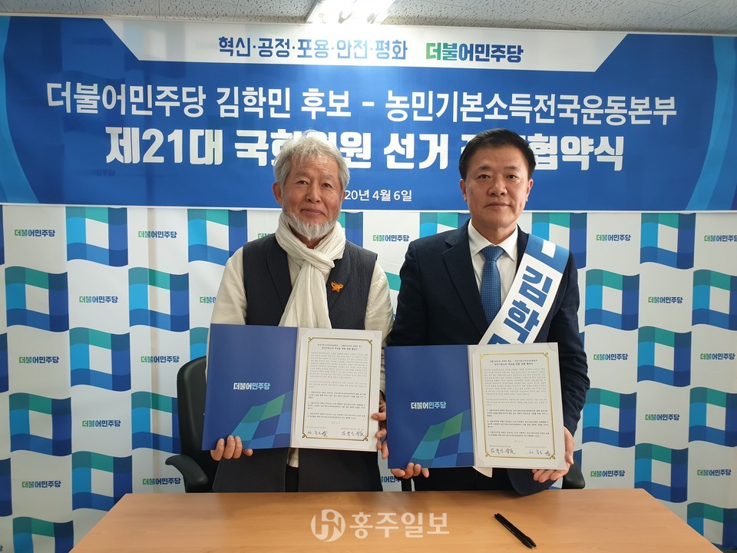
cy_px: 276
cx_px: 368
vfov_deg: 53.1
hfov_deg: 67.3
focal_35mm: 26
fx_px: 554
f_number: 2.4
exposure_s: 1/60
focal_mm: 4.3
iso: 125
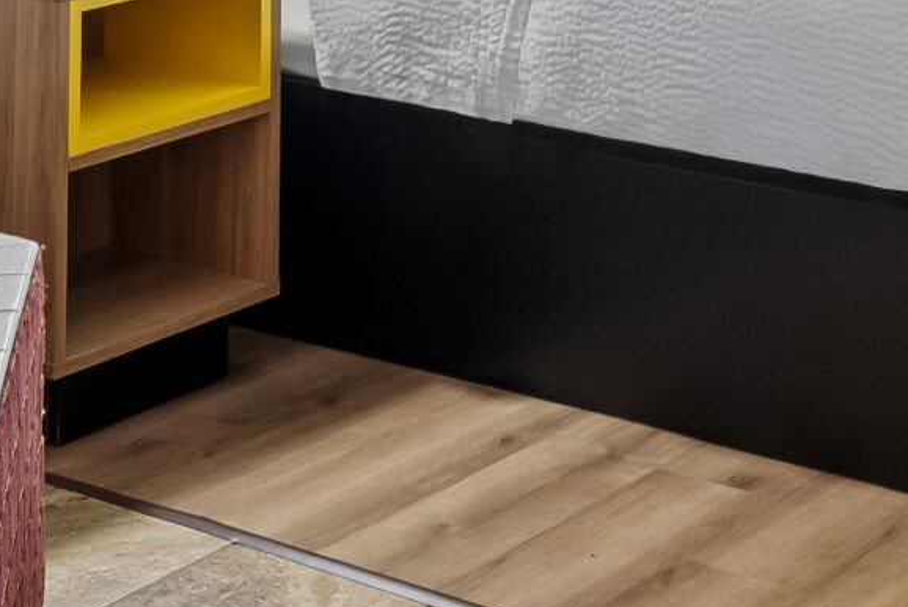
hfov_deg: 22.8
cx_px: 1040
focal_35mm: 83
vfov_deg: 15.6
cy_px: -214
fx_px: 2094
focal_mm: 16
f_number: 9
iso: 200
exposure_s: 1
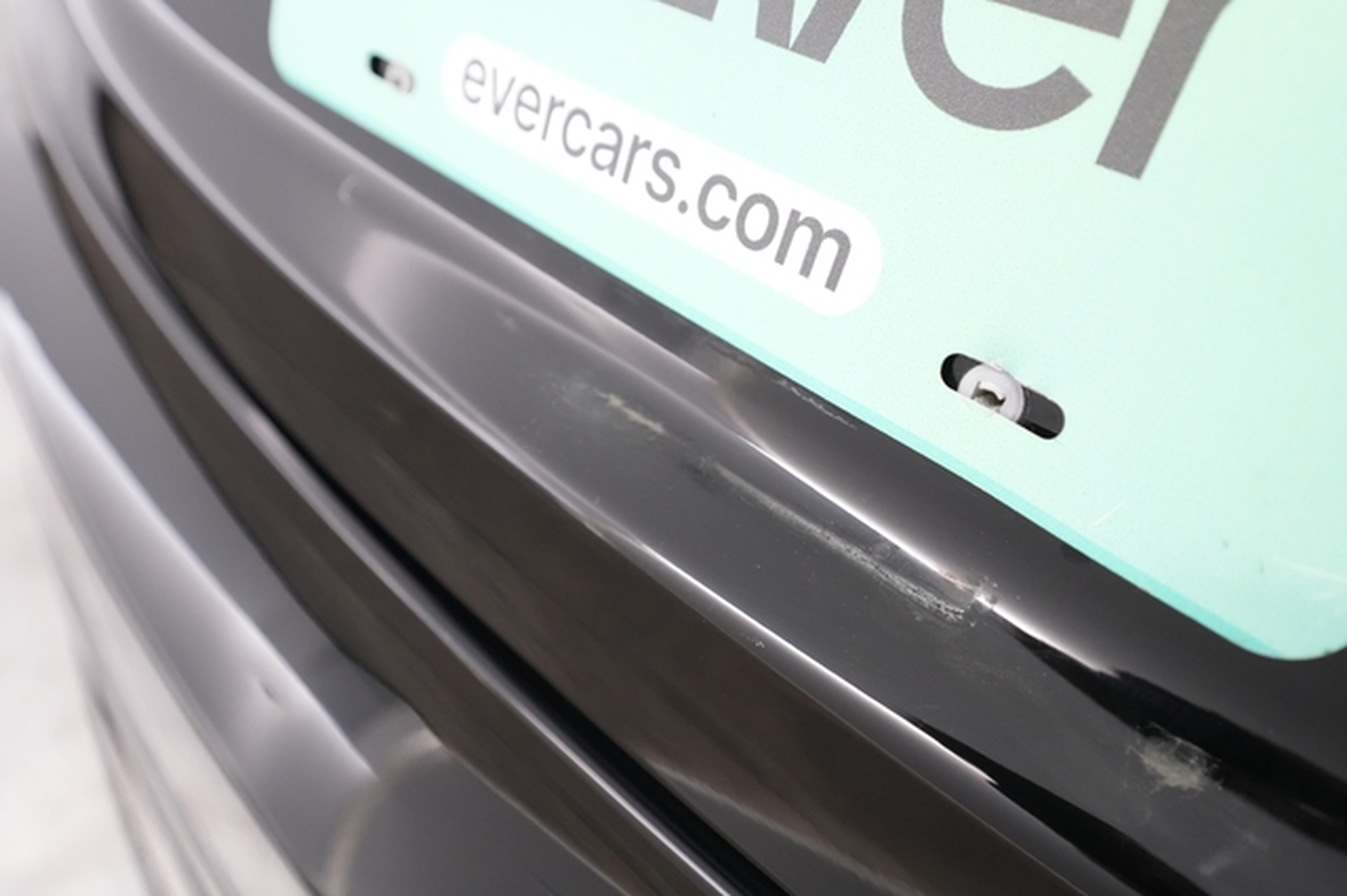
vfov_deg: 46.4
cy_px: 448
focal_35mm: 28
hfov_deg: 65.5
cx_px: 674
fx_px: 1047
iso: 5000
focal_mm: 28
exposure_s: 1/100
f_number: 5
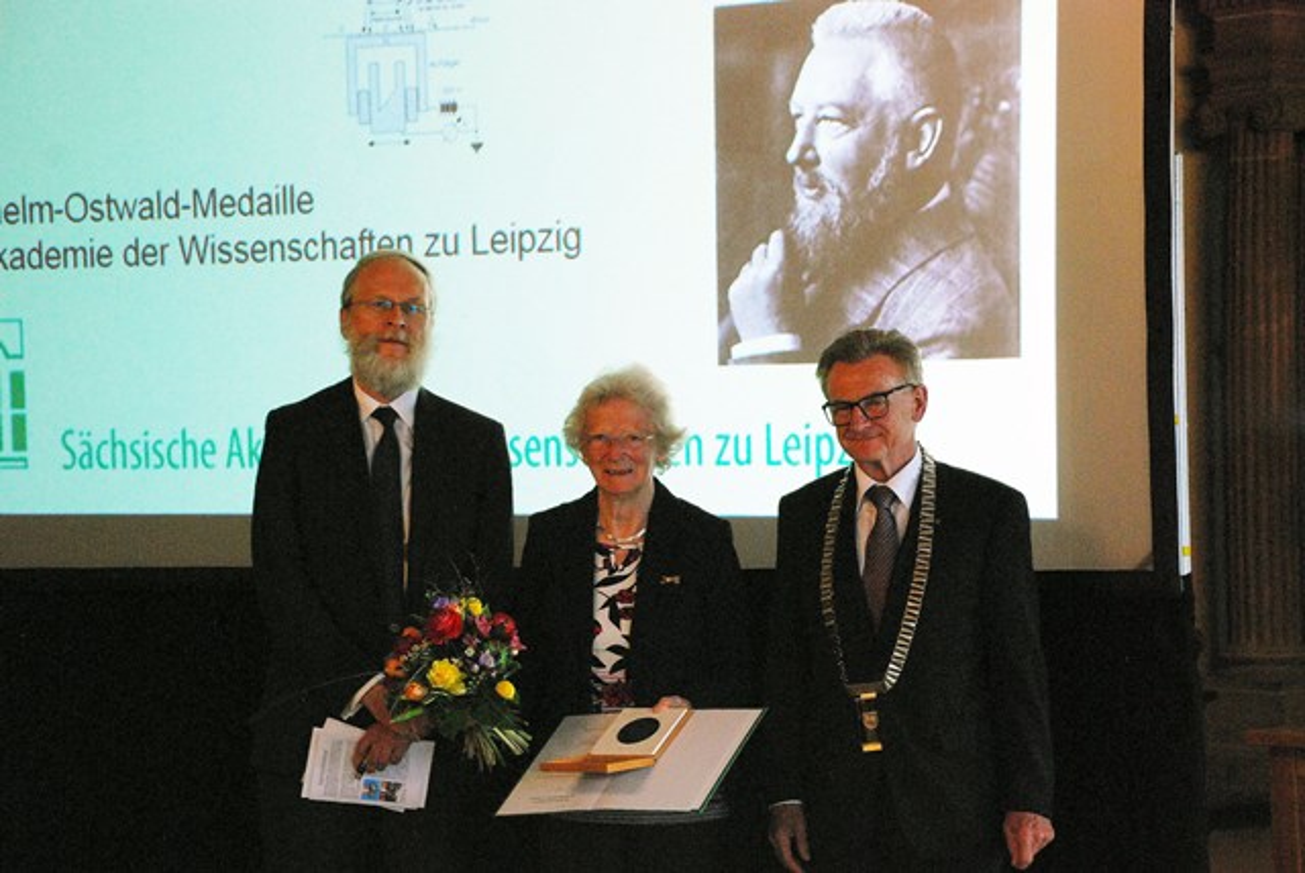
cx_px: 652
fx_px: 3374
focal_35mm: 93
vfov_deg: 14.7
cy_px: 436
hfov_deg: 21.9
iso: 1600
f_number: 5.3
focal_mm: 62
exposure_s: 1/20
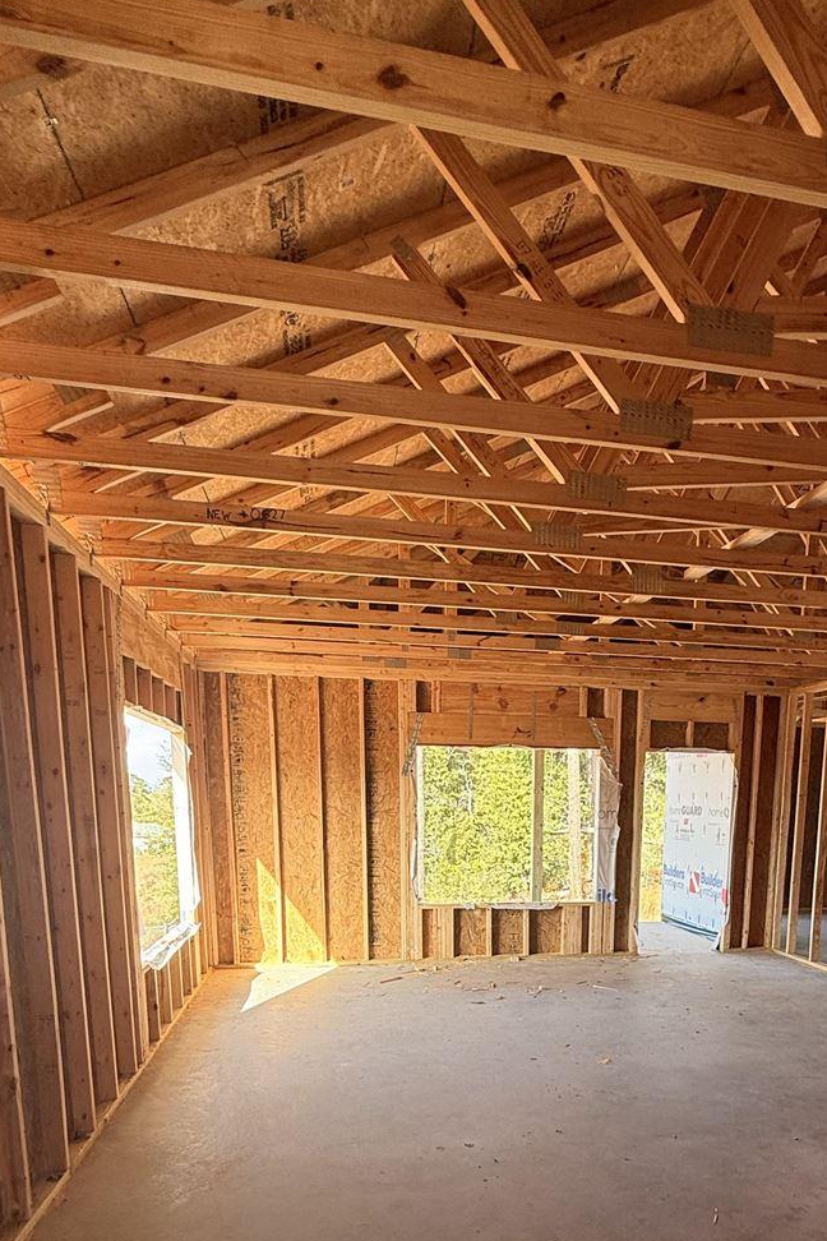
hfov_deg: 54.6
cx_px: 504
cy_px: 941
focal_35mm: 23
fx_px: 792
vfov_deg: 70.6
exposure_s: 1/133
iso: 50
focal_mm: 2.22
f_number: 2.2
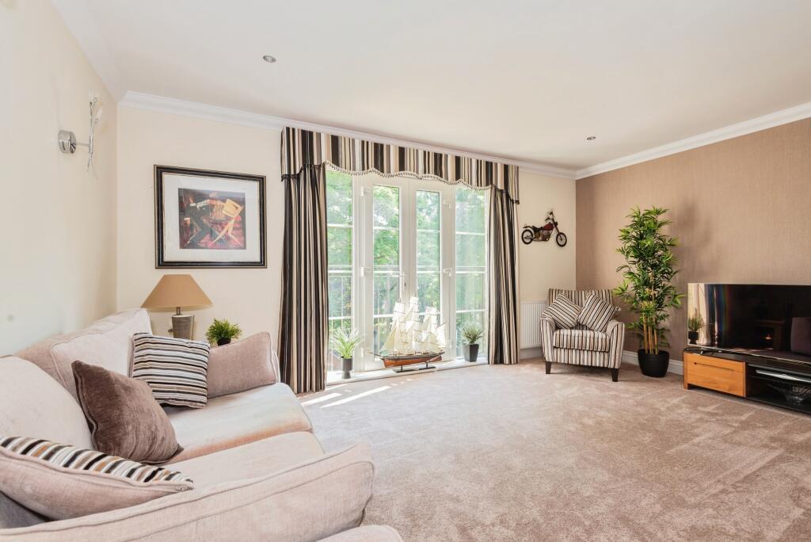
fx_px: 361
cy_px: 271
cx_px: 406
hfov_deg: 96.7
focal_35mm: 16
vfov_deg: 73.8
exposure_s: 1/13
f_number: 8
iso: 200
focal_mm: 16
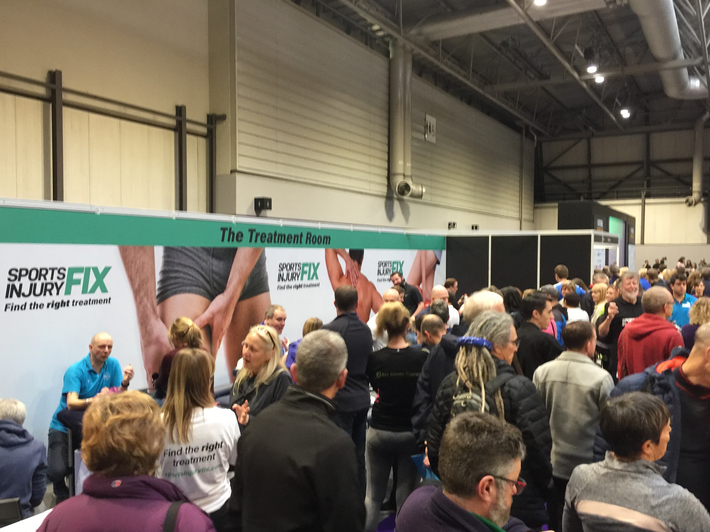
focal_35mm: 31
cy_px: 278
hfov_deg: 58.3
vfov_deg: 45.4
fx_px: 636
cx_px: 348
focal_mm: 4.15
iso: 100
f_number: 2.2
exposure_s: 1/17
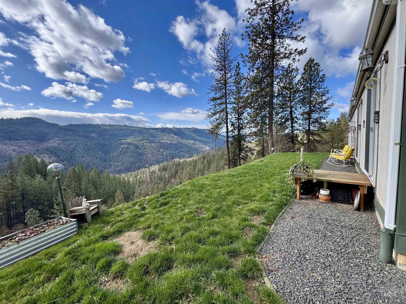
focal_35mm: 14
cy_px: 152
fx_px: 164
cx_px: 203
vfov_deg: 85.7
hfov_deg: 102.1
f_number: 2.2
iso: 40
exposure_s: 1/849
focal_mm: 2.22
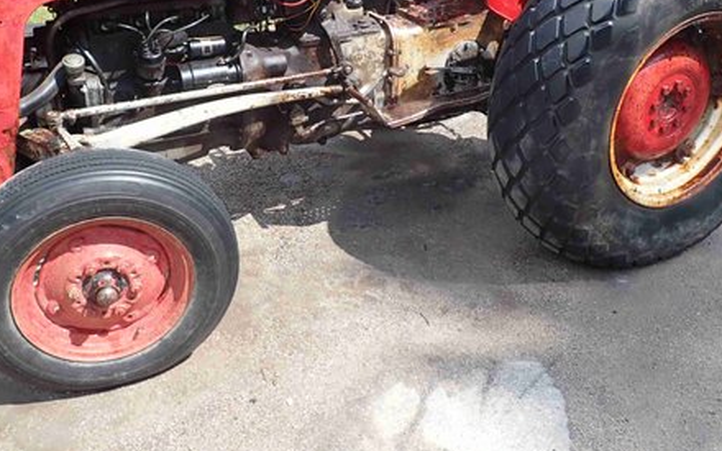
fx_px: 748
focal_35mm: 38
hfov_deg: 51.5
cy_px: 127
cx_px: 350
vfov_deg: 33.1
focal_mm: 4.5
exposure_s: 1/640
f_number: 2.8
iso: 100
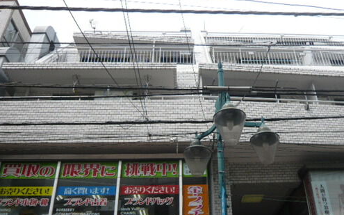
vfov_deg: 35.0
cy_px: 141
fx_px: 337
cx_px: 204
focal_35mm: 36
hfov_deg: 53.7
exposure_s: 1/160
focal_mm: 4.6
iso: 100
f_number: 8
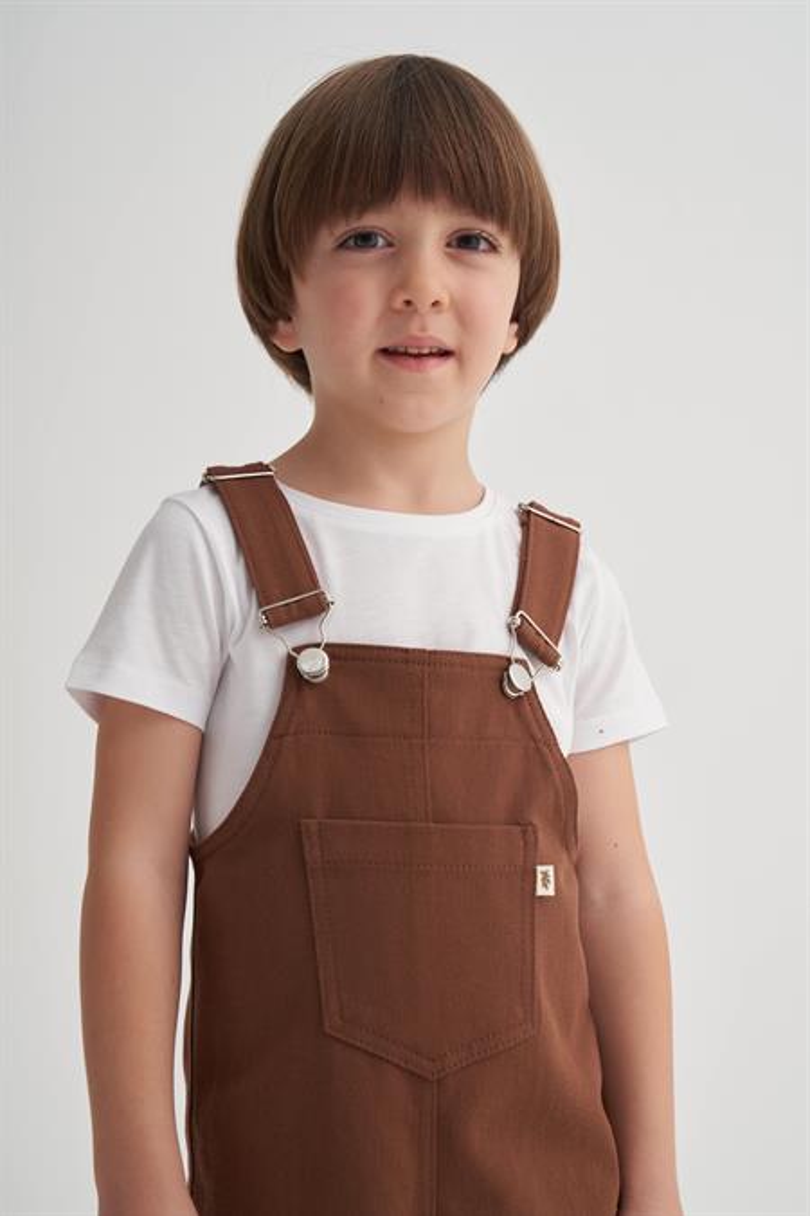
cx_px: 405
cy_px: 608
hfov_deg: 19.7
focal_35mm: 69
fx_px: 2329
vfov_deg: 29.2
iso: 400
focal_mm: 69
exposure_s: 1/160
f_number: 7.1
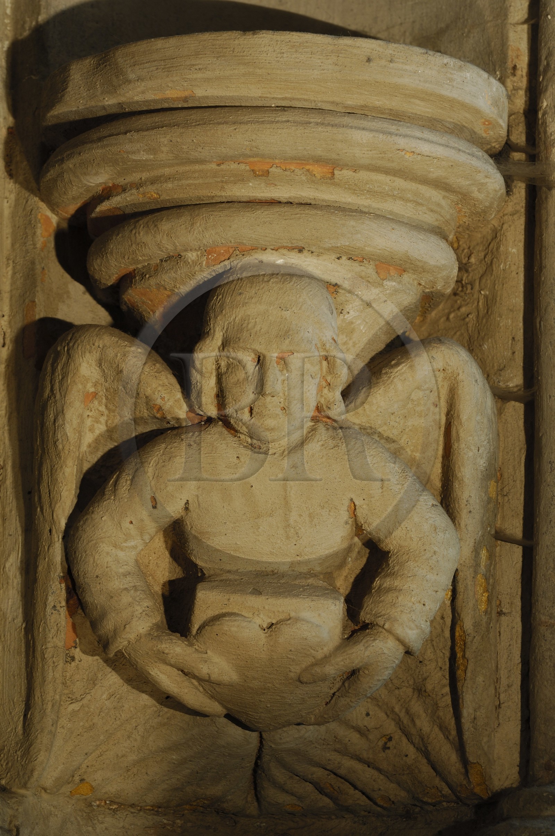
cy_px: 418
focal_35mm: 300
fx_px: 6955
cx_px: 278
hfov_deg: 4.6
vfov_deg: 6.9
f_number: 8
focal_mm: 200
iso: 100
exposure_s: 1
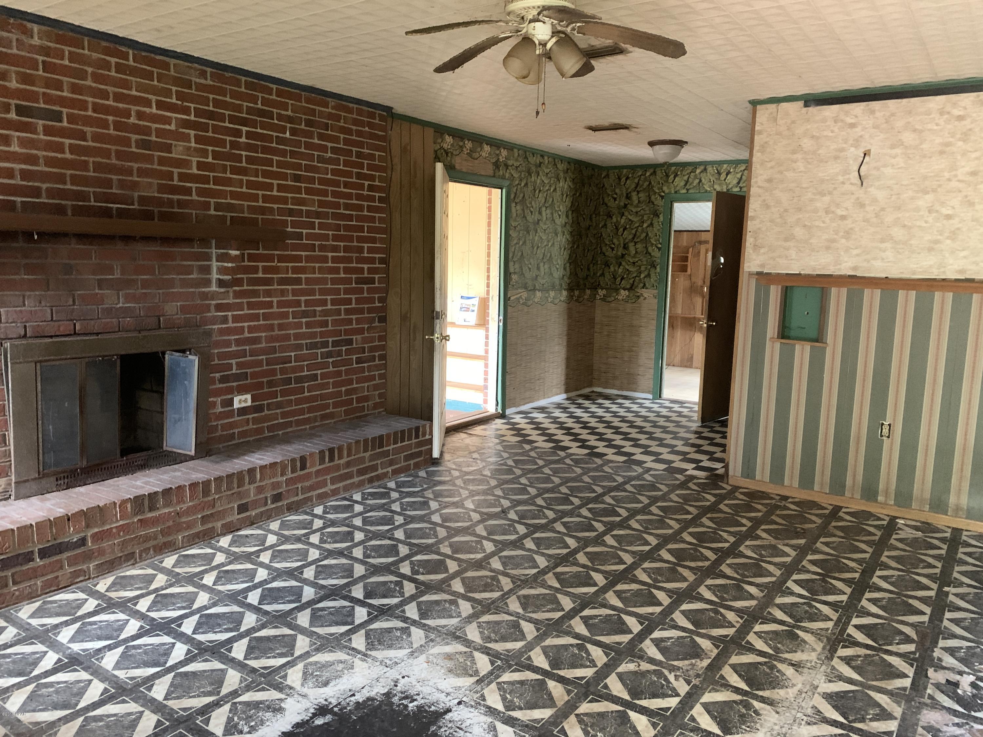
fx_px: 738
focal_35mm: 26
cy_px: 368
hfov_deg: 67.3
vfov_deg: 53.1
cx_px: 492
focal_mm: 4.25
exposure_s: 1/30
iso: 640
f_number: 1.8
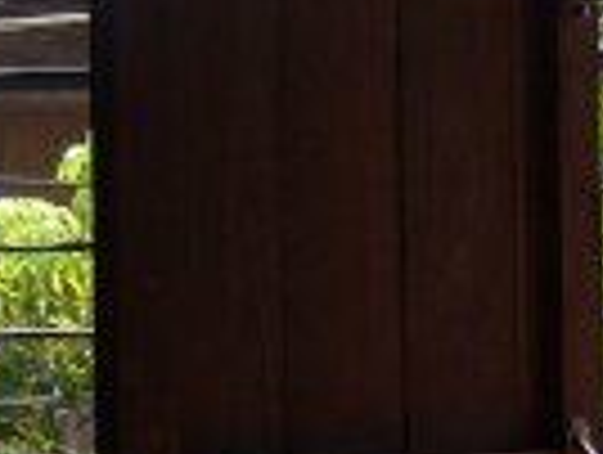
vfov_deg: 8.9
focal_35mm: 167
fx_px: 2914
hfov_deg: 11.8
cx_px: 436
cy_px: 306
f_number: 2.8
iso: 100
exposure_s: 1/400
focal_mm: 5.8
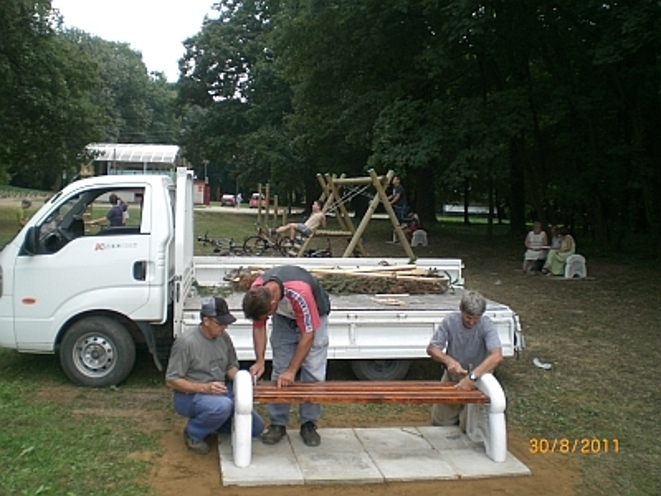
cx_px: 330
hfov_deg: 49.0
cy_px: 248
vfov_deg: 37.7
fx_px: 726
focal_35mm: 38
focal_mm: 6.3
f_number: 3.1
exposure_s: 1/160
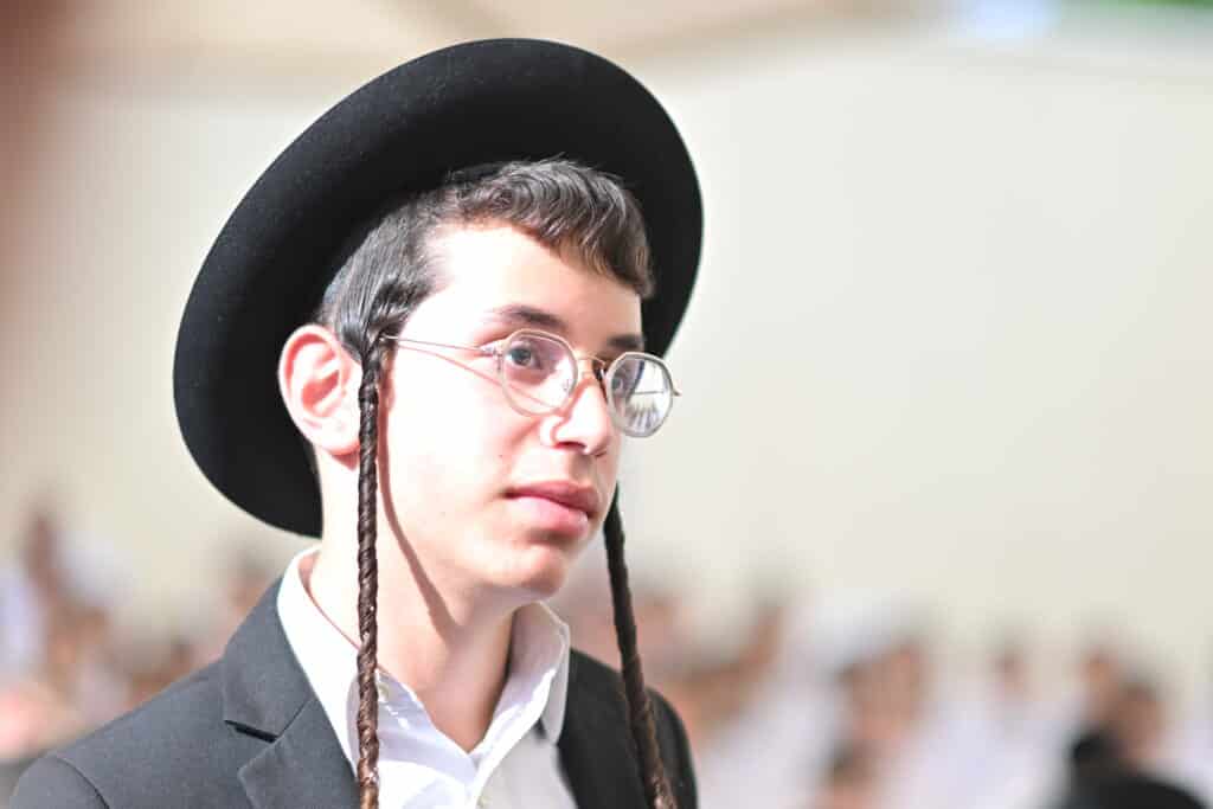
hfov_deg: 16.1
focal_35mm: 127
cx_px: 606
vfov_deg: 10.8
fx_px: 4280
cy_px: 404
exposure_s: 1/1000
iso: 64
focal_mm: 85
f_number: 1.8
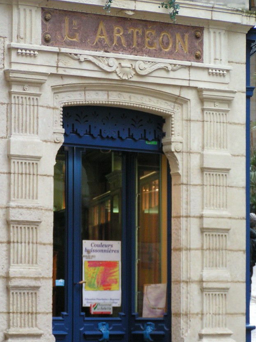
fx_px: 1717
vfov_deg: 11.4
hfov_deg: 8.5
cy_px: 201
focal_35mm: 174
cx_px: 131
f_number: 3.5
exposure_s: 1/160
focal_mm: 20.9
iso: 160
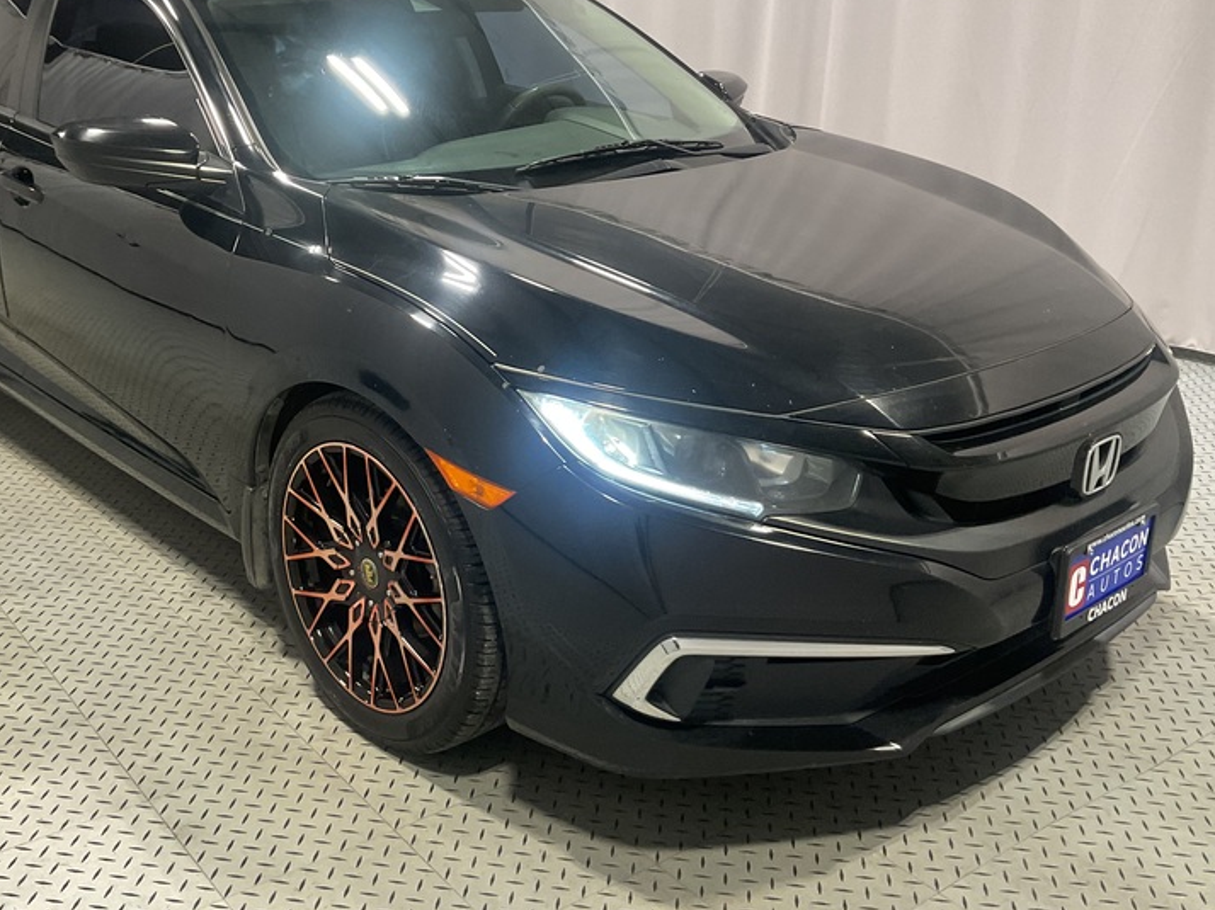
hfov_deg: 47.5
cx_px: 470
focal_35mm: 39
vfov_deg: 36.7
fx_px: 1368
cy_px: 369
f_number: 1.8
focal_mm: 3
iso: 80
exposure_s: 1/60
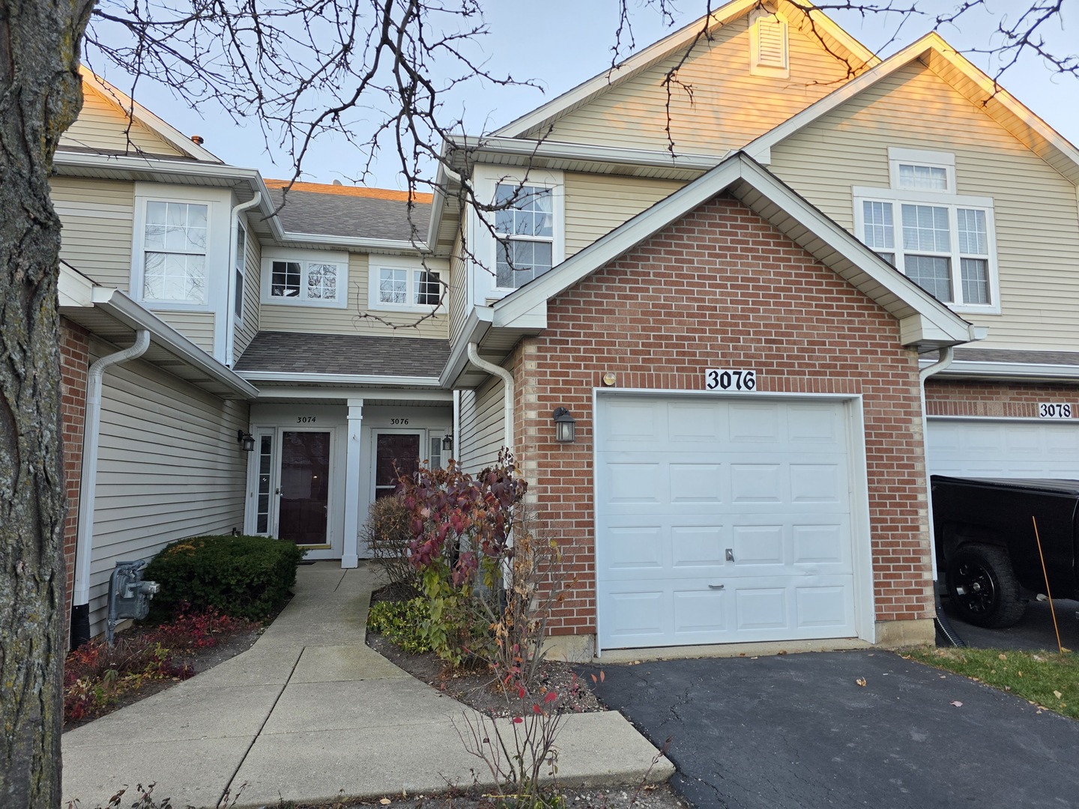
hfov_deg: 73.9
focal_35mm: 23
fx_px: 717
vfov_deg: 58.9
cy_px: 404
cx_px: 540
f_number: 1.7
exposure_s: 1/180
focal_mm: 6.3
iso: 80
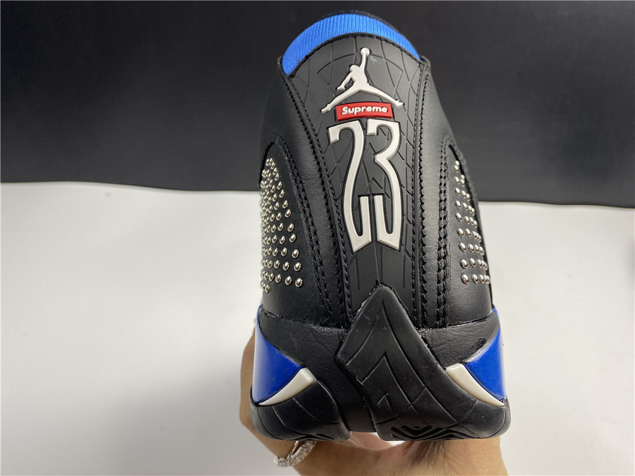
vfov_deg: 53.1
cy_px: 238
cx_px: 318
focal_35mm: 26
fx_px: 477
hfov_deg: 67.3
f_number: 1.8
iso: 50
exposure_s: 1/100
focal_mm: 4.25
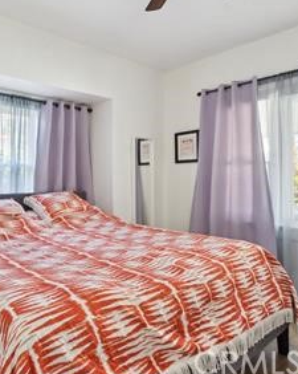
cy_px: 183
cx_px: 65
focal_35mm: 24
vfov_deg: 70.3
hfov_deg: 55.1
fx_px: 265
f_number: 6.3
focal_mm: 16
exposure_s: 1/13
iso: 400
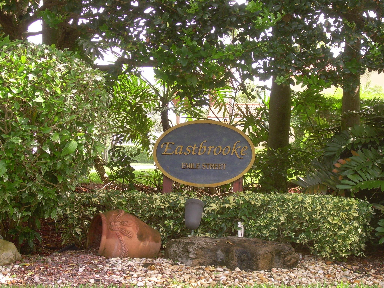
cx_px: 192
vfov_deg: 16.4
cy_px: 144
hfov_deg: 21.8
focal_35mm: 90
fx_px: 998
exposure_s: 1/60
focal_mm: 15.3
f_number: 4.3
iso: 50
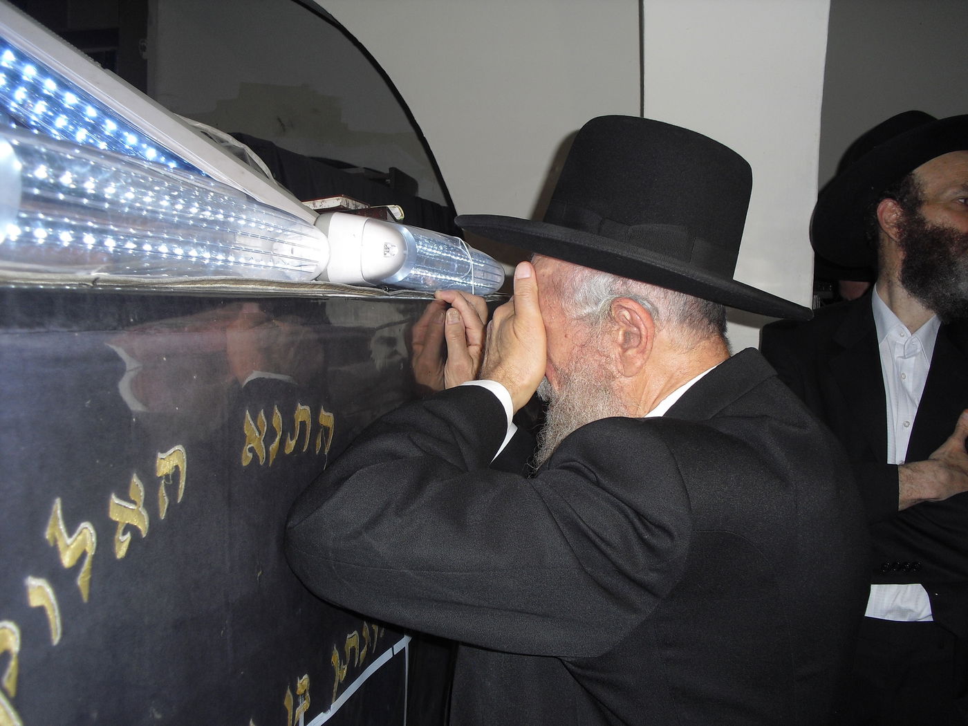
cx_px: 484
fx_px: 1007
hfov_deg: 51.4
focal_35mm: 36
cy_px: 363
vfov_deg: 39.7
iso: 100
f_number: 3.1
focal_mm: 6.3
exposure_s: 1/60
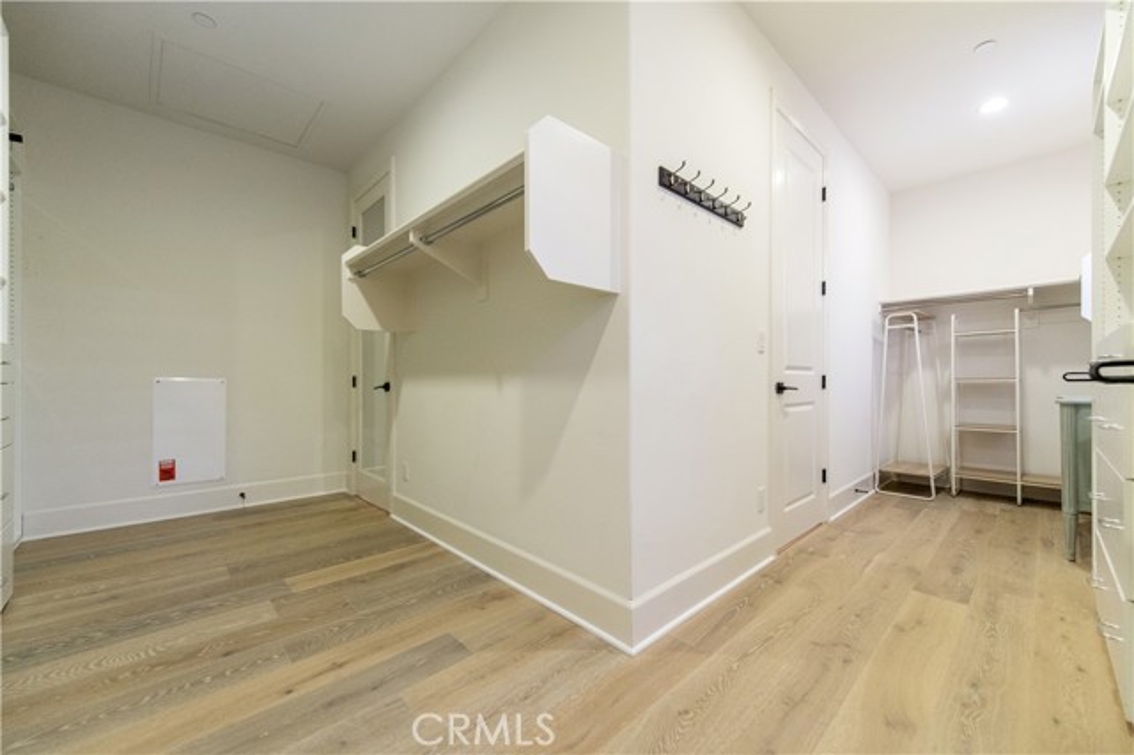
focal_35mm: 14
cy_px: 378
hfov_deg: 104.3
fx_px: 441
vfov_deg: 81.1
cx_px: 567
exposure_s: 1/125
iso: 2200
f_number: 2.8
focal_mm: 14
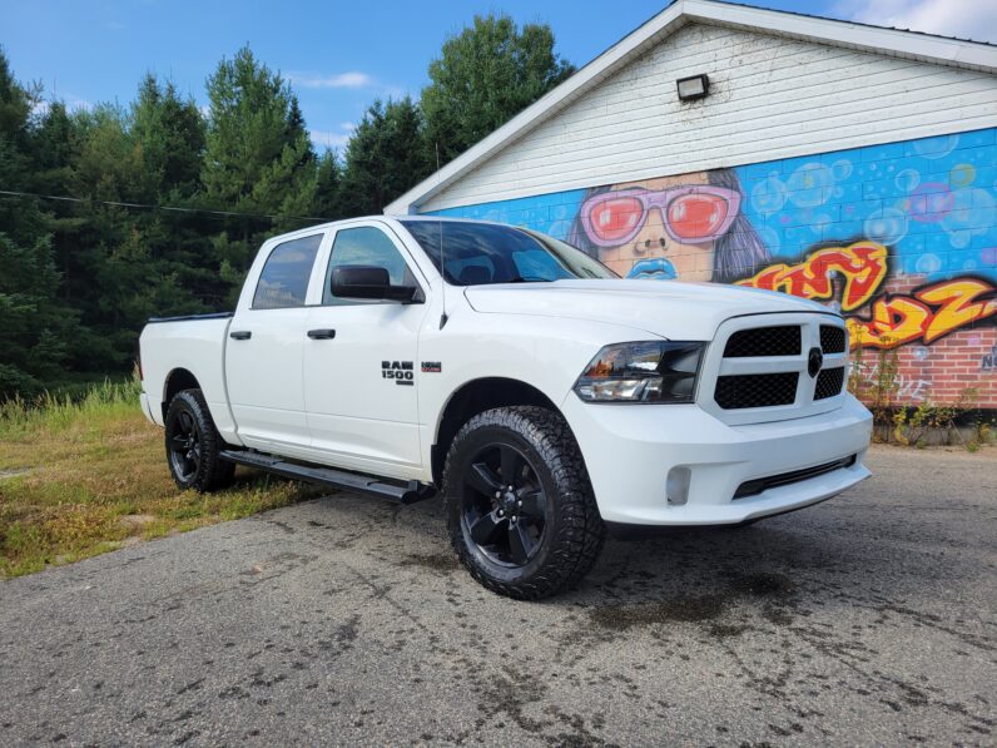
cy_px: 374
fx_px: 749
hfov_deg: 67.3
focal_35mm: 26
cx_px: 498
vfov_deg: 53.1
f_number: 1.8
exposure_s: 1/1765
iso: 40
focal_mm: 5.4
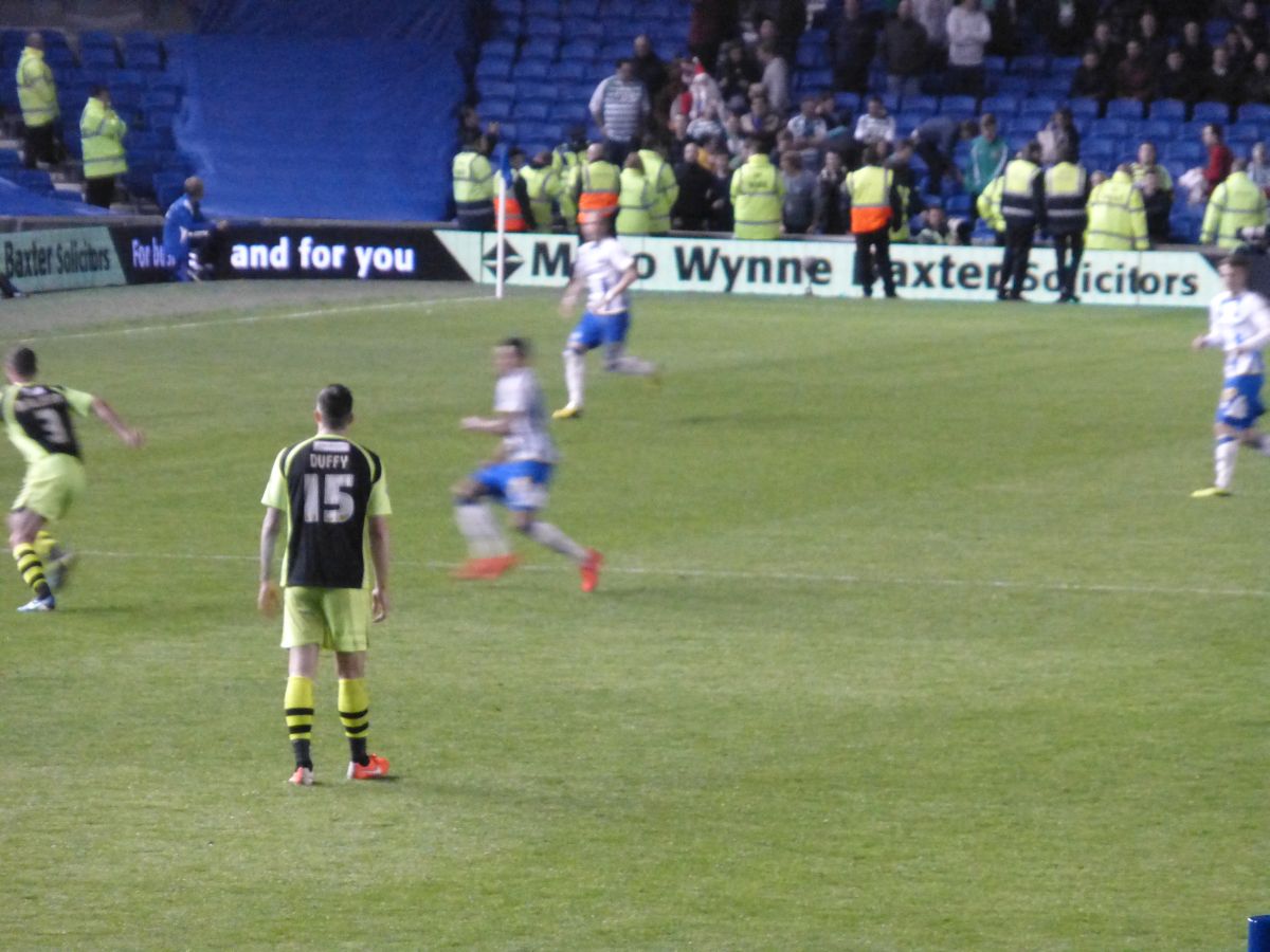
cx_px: 635
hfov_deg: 5.9
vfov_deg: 4.4
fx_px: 12327
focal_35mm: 336
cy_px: 476
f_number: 5.9
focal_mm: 60
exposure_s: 1/50
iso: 1600
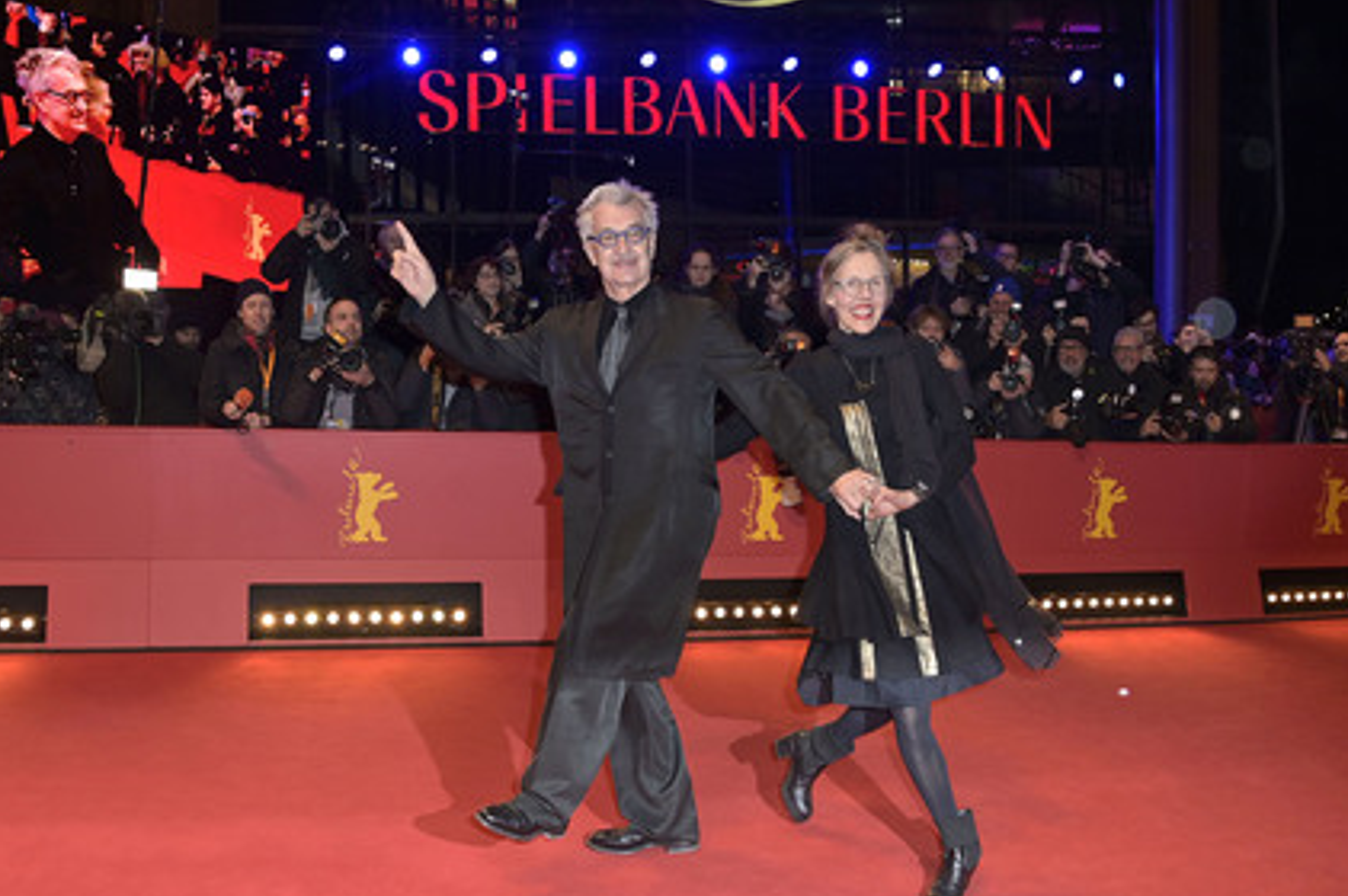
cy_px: 477
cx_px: 680
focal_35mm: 30
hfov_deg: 62.0
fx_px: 1122
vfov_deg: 43.5
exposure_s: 1/250
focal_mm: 28
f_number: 5.6
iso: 1250
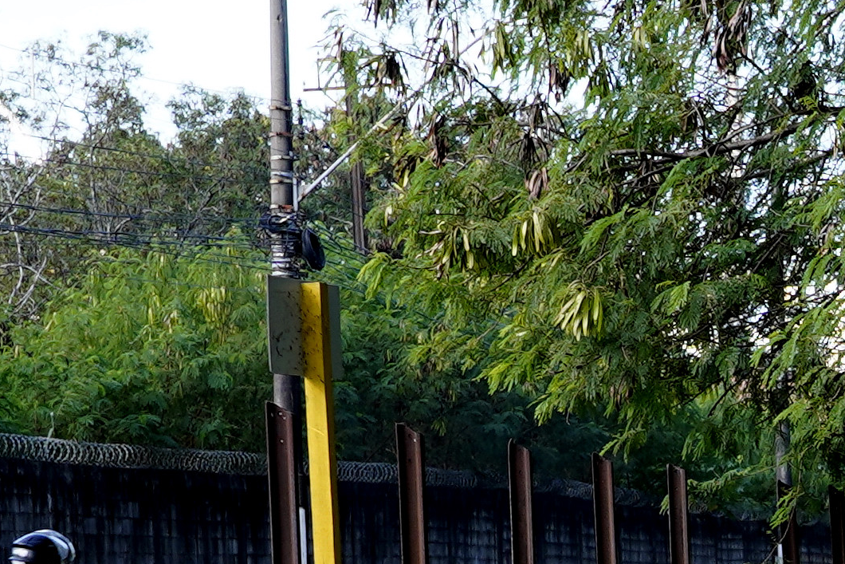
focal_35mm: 193
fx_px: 4530
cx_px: 1163
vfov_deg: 7.0
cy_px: 967
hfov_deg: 10.4
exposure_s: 1/125
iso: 160
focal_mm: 35
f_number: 5.6
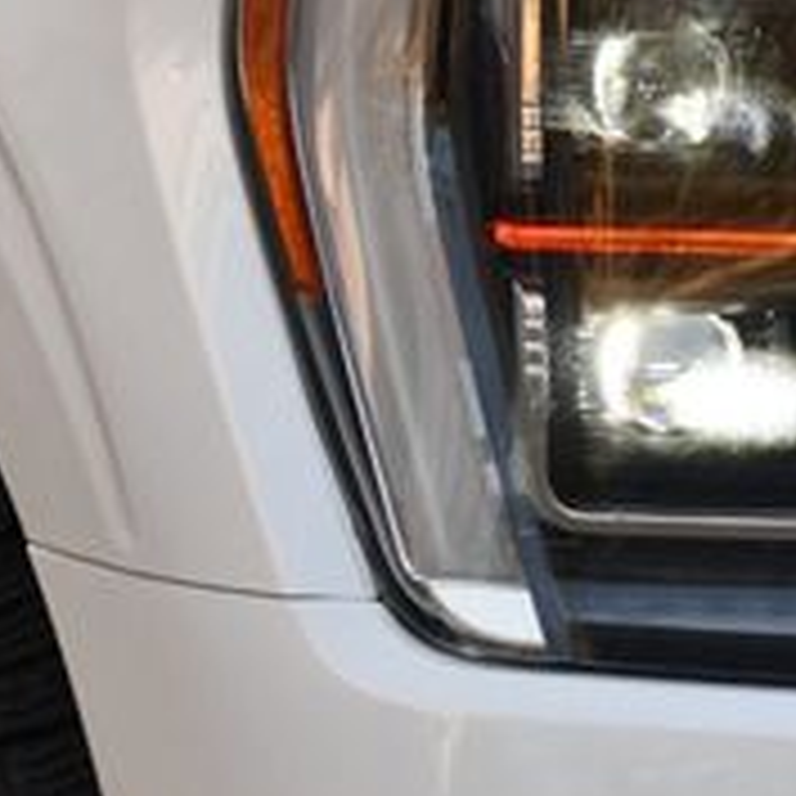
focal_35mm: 378
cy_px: 157
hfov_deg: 4.6
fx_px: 9834
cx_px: 953
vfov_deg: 4.6
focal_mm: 82
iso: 200
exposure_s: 1/250
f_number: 5.6
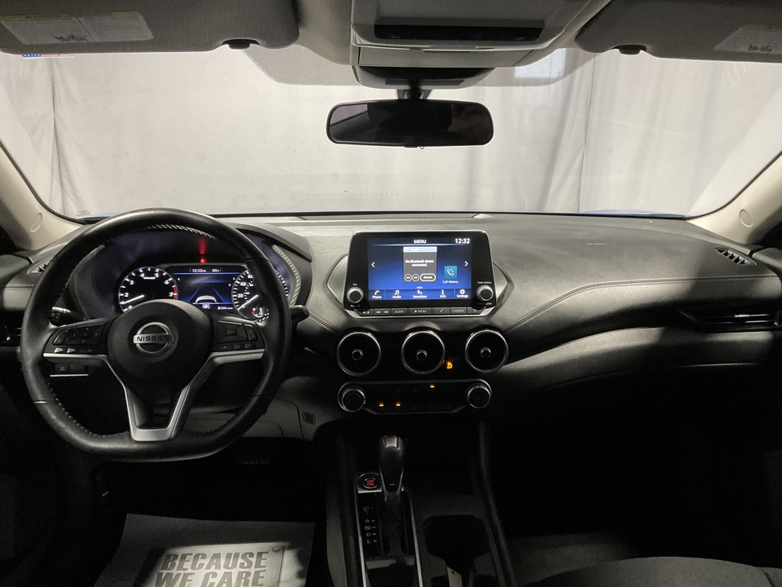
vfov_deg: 48.2
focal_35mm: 29
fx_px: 655
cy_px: 294
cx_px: 391
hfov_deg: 61.7
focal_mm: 3
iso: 160
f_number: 1.8
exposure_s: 1/60
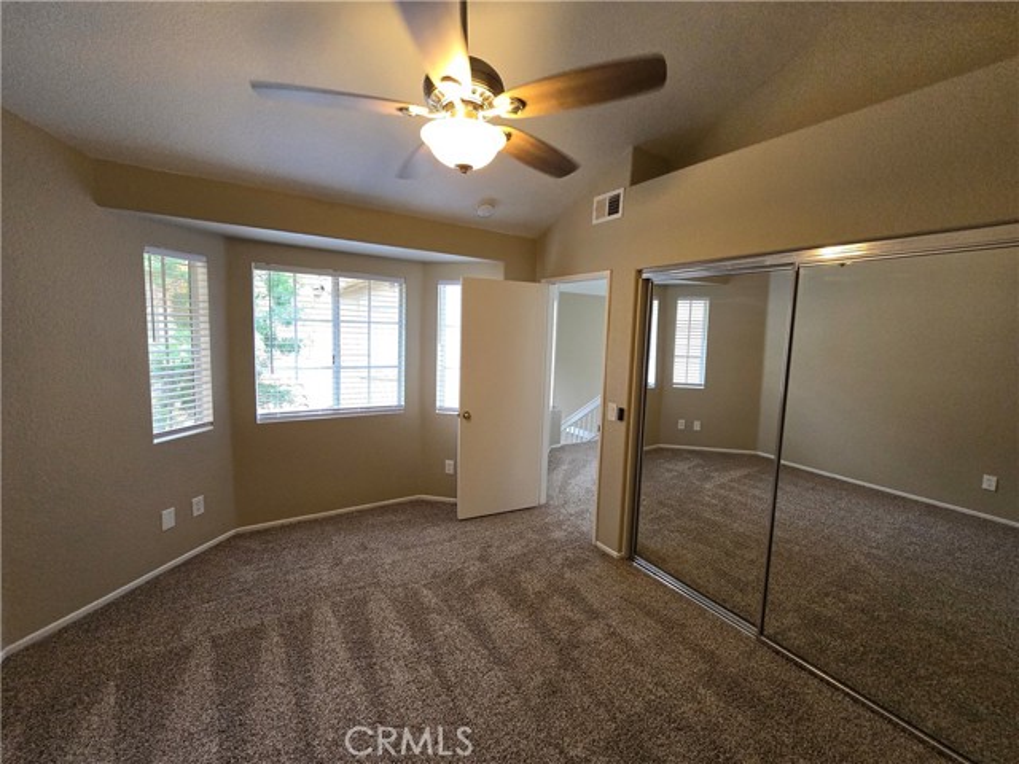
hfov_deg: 106.2
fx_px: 383
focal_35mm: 13
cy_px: 382
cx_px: 510
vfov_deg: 89.9
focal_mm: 2.2
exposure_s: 1/100
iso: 320
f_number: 2.2
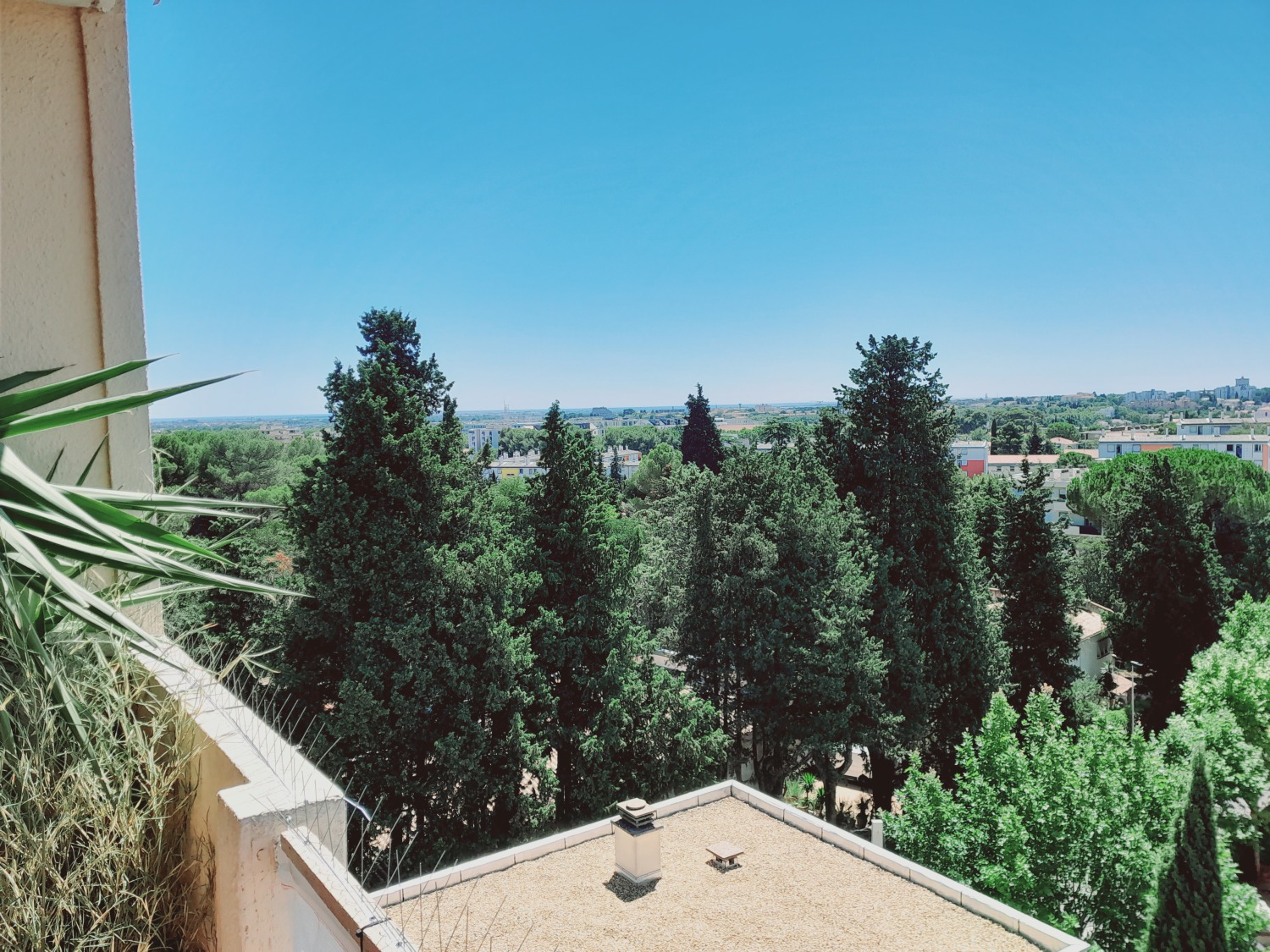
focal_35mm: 27
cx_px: 635
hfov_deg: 65.3
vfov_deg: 51.4
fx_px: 991
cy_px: 476
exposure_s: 1/613
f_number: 1.8
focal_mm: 4
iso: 40
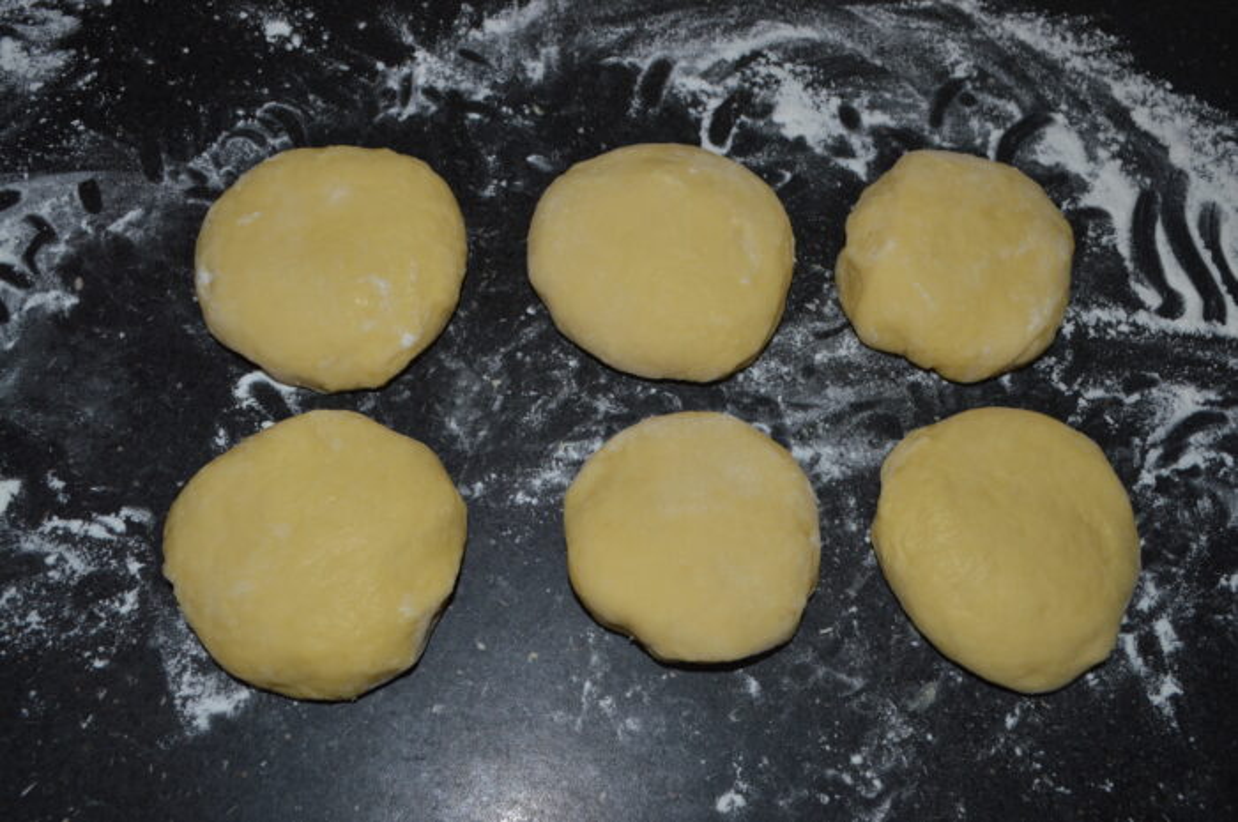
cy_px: 411
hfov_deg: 57.3
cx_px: 619
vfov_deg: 39.9
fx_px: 1133
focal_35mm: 33
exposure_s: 1/60
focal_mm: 22
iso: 100
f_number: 8
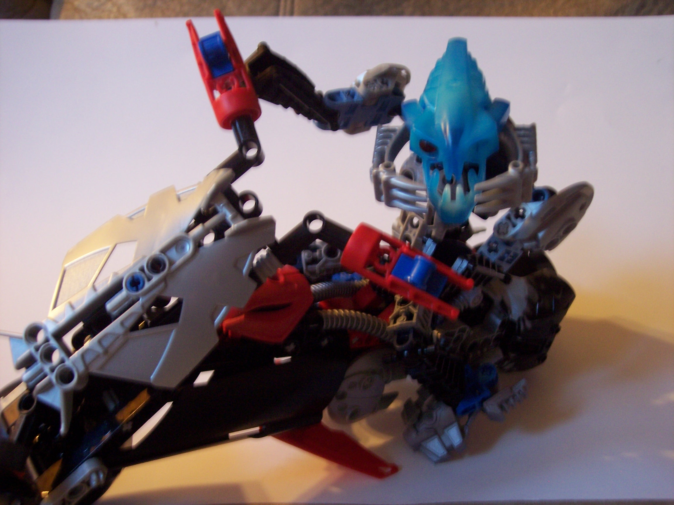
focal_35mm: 39
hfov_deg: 47.9
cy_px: 252
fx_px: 759
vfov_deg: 36.8
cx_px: 337
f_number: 3.4
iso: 200
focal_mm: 8
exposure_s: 1/8
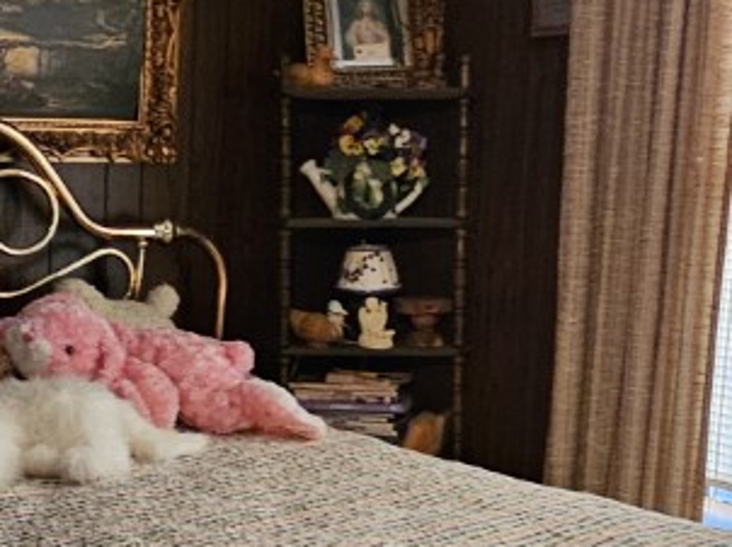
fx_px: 1310
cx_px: 189
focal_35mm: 62
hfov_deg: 30.7
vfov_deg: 23.6
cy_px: 322
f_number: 2.2
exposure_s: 1/24
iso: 640
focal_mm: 2.2
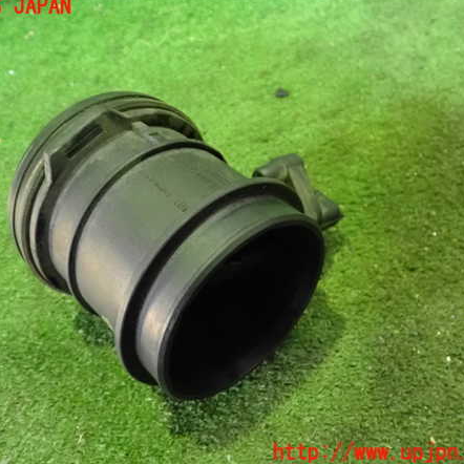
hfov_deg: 45.9
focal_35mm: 36
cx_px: 195
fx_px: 546
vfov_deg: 46.0
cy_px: 230
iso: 1600
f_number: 2.3
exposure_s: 1/60
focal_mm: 5.4
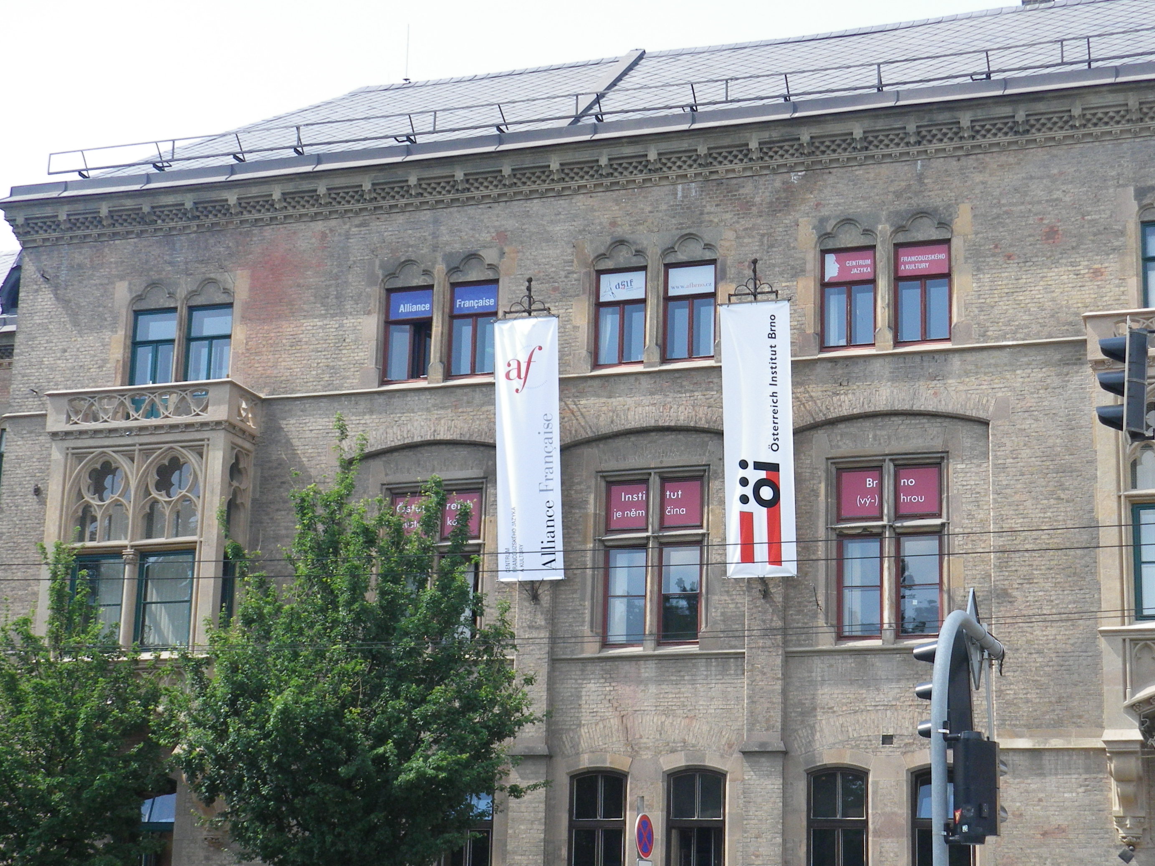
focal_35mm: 58
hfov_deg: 33.2
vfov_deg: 25.2
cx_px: 661
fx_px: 1935
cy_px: 514
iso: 80
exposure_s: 1/320
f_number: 3.9
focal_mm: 7.9
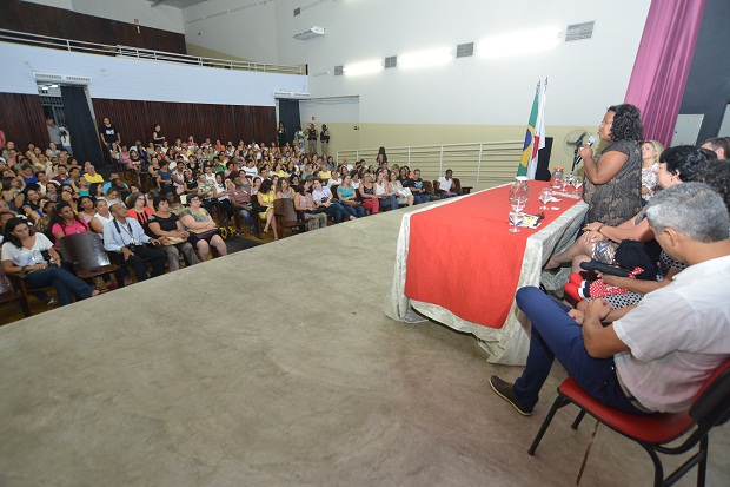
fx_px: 365
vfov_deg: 67.4
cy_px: 244
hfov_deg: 90.0
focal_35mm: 18
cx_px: 365
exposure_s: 1/160
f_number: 6.3
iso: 2000
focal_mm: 18
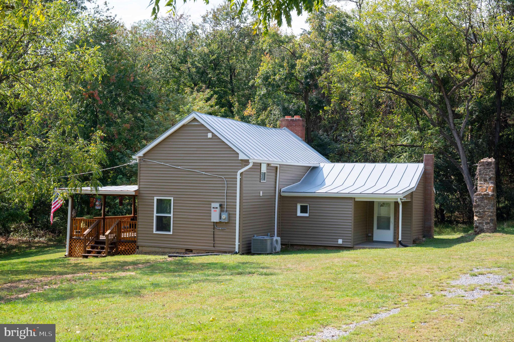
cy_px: 171
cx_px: 257
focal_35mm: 52
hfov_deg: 38.2
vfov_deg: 25.9
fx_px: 742
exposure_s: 1/500
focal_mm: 52
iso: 1000
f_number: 11
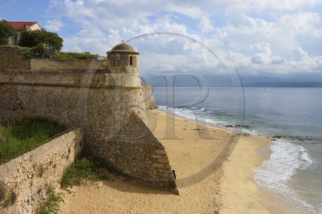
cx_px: 161
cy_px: 107
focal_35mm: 32
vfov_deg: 41.0
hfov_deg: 58.8
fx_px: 286
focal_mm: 32
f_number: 13
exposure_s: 1/320
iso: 200
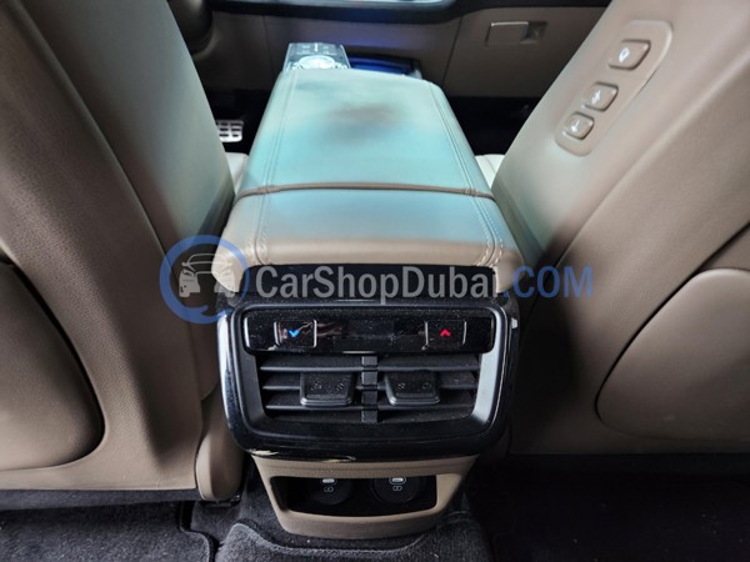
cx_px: 375
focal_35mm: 23
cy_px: 281
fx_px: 498
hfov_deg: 73.9
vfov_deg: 58.9
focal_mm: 5.4
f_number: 1.8
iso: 640
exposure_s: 1/24
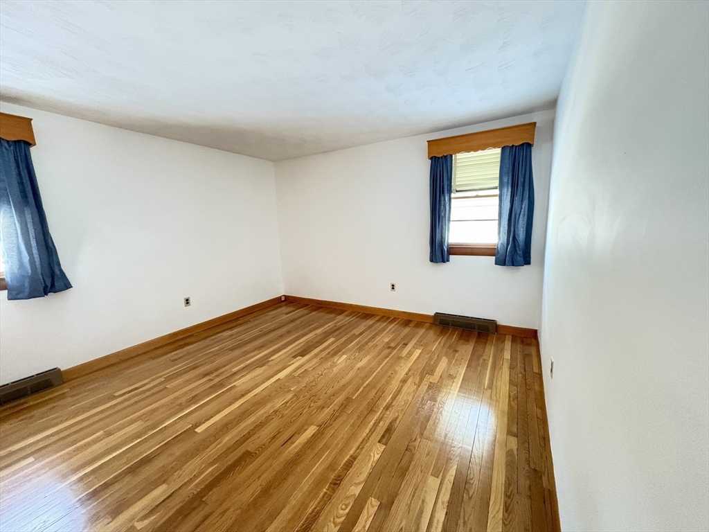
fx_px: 287
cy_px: 266
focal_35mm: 14
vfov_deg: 85.7
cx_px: 354
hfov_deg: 102.1
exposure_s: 1/30
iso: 1000
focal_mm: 2.22
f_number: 2.2
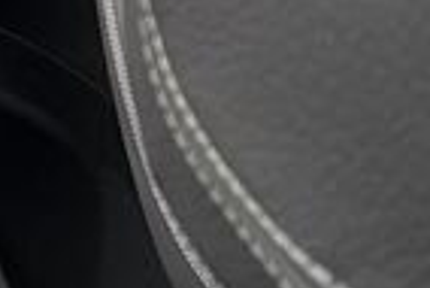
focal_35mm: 180
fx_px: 2152
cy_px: 45
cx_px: -1093
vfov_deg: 7.6
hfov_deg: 8.4
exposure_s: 1/48
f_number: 1.78
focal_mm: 6.76
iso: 160
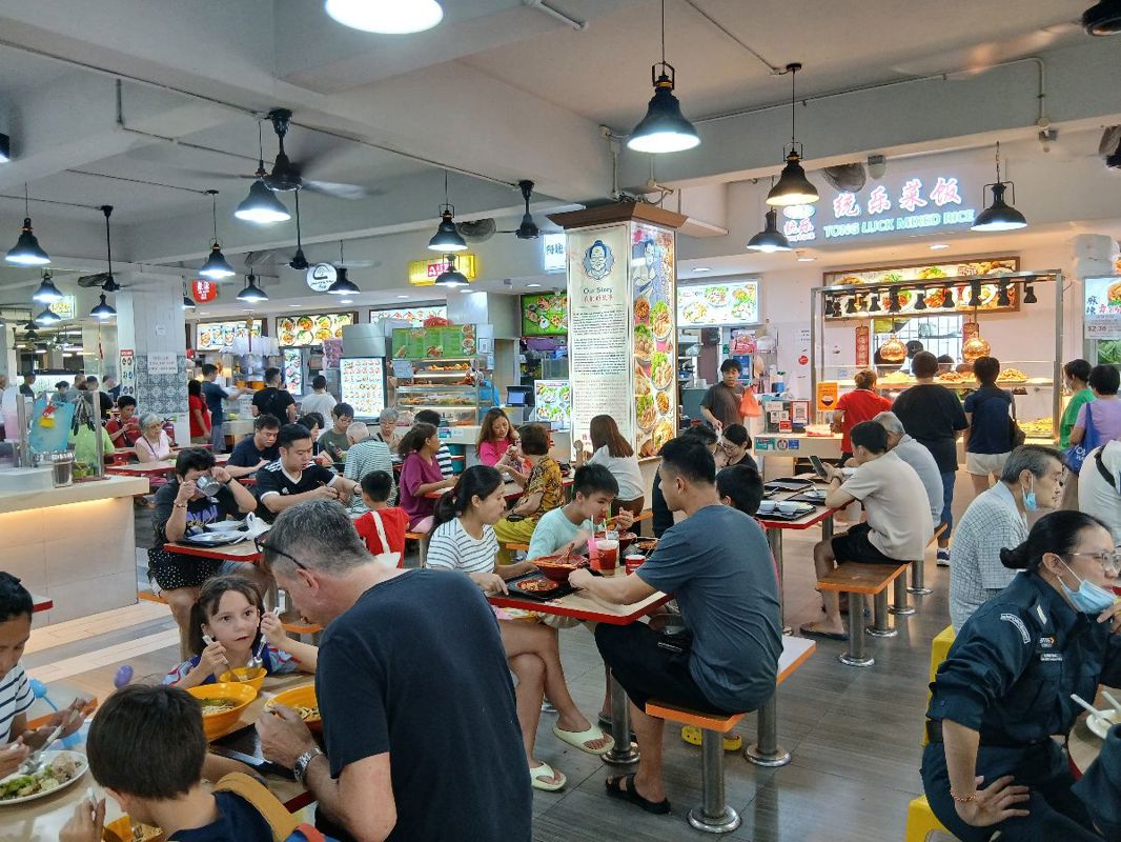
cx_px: 560
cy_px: 421
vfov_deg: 53.1
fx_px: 842
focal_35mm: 26
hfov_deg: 67.3
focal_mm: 3.98
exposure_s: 1/50
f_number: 1.8
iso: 160
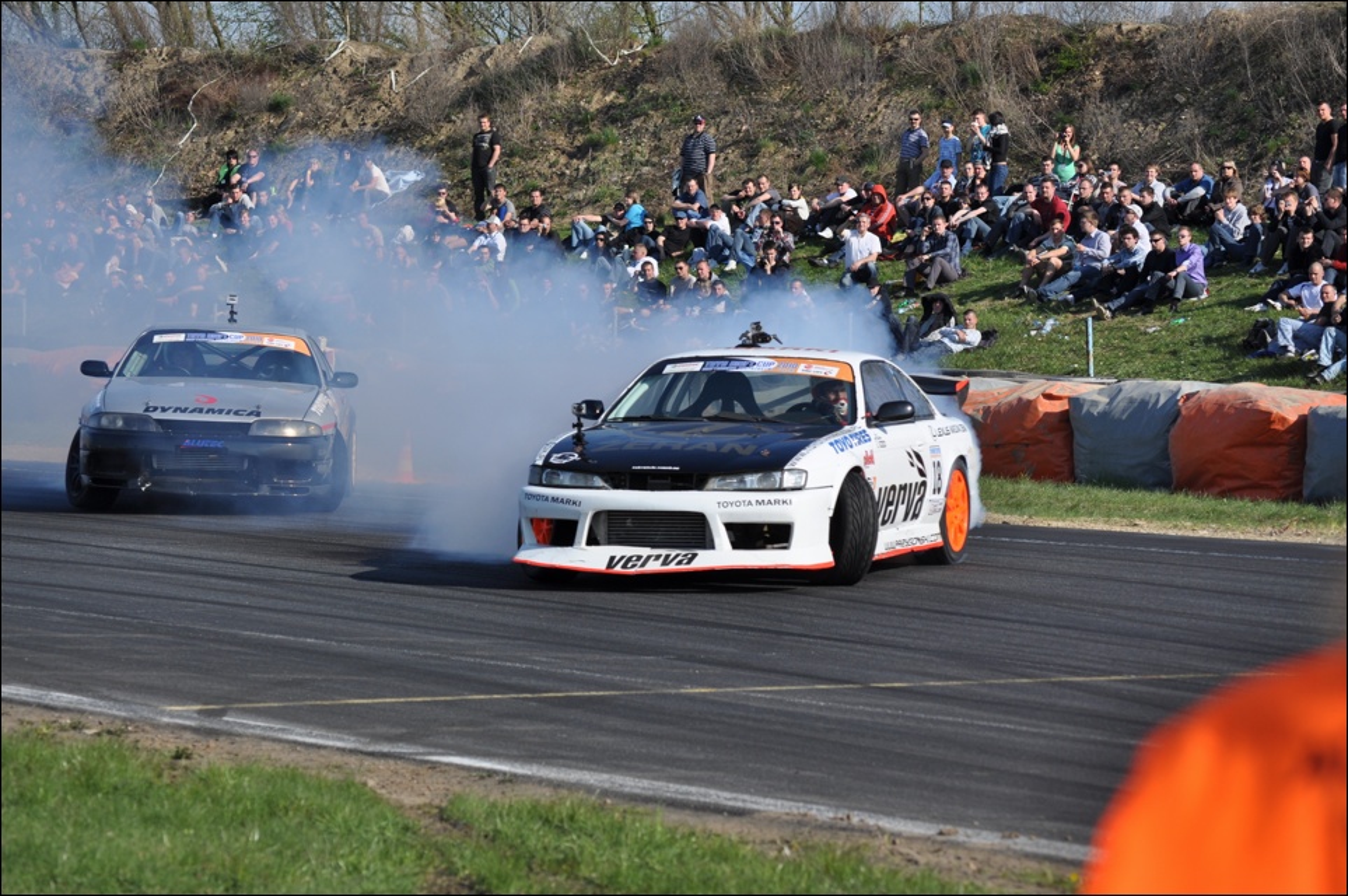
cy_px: 448
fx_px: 5611
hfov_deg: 13.7
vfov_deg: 9.1
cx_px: 674
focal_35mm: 150
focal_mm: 100
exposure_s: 1/1000
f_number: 6.3
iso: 200
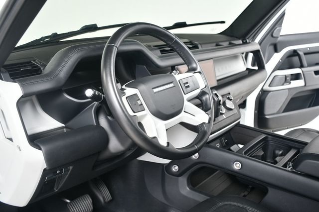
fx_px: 319
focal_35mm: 36
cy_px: 106
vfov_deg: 36.8
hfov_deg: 53.2
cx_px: 160
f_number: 4
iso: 100
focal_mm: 24
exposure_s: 1/160
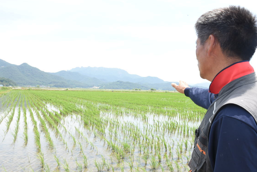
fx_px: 214
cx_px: 130
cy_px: 96
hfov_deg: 61.9
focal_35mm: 30
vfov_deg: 43.6
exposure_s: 1/60
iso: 500
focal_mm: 24
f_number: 22
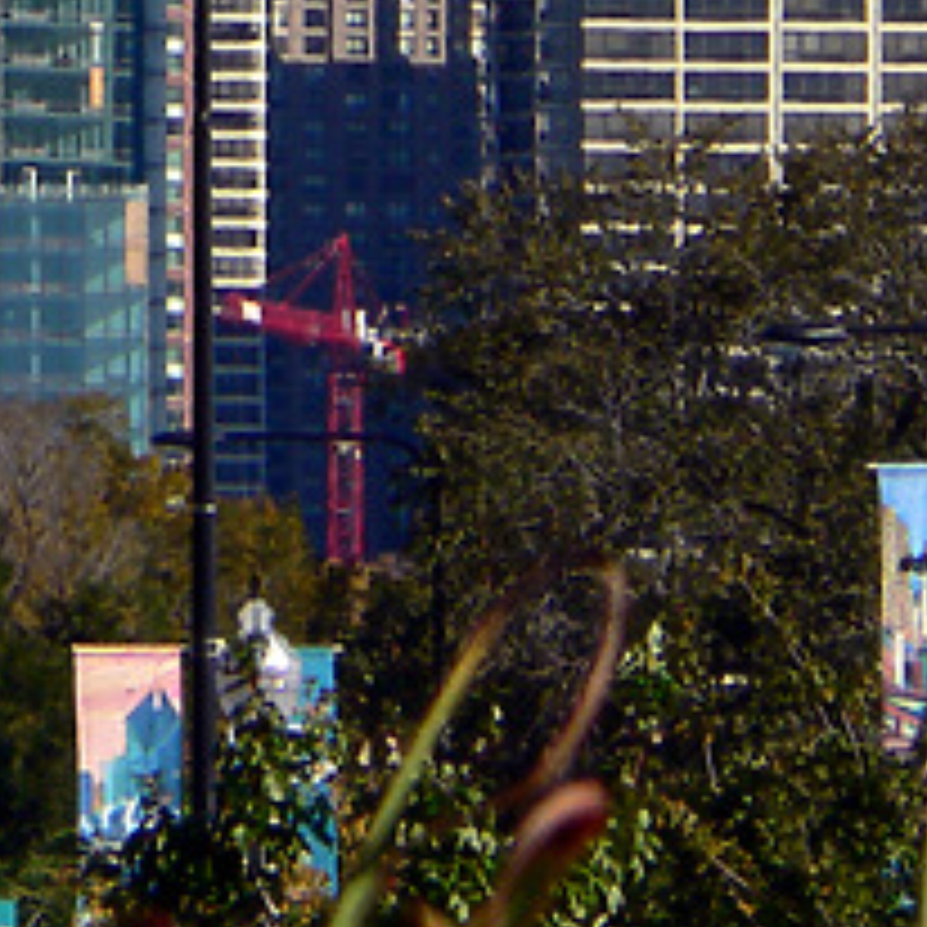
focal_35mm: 966
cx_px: -407
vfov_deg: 1.8
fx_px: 29267
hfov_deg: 1.8
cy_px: -1048
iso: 80
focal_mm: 41.7
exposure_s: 1/500
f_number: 5.6
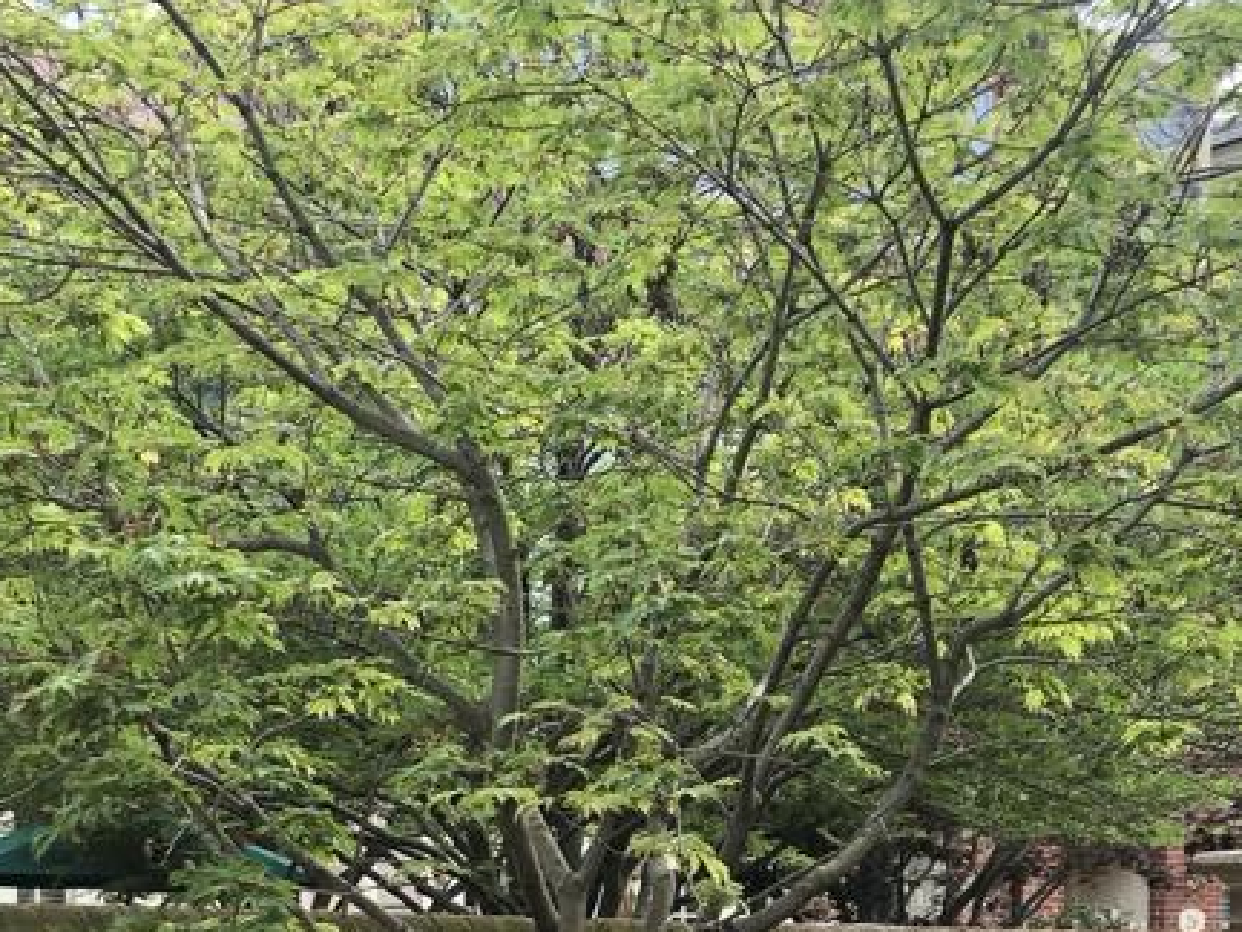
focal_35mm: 83
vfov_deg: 16.7
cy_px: 1237
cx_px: 954
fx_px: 2978
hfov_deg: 23.3
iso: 20
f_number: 1.8
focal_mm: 4
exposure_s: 1/223
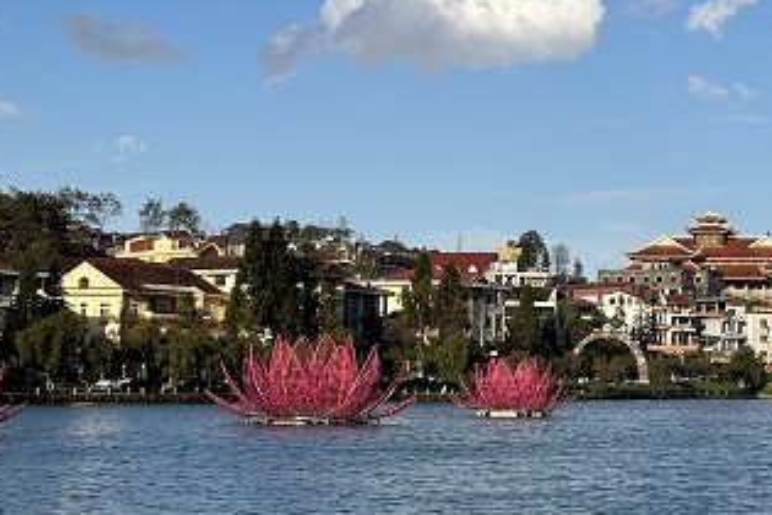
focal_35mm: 95
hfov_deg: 21.3
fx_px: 2037
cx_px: 561
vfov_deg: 14.4
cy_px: 233
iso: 64
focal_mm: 6.86
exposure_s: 1/4184
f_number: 1.78
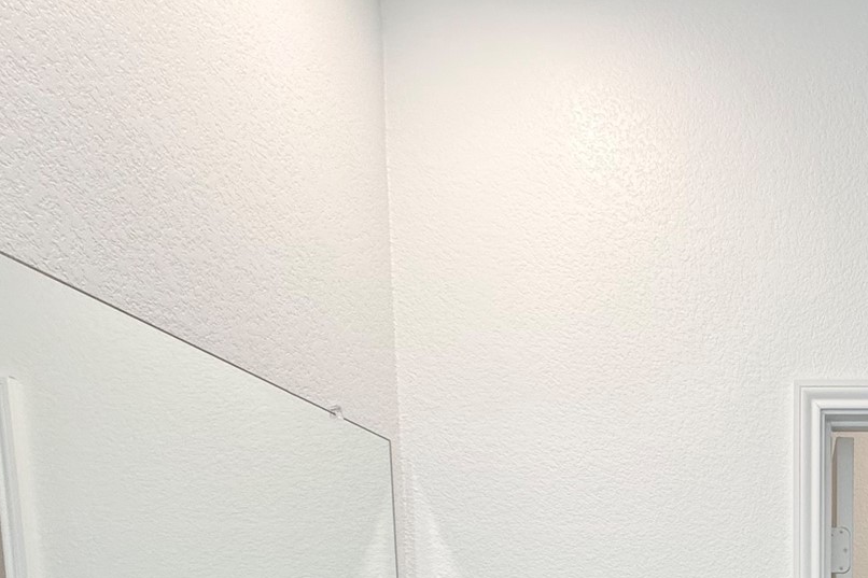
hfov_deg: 43.9
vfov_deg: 28.2
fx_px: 892
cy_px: 790
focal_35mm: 37
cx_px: 879
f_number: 2.2
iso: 125
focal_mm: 2.22
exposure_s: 1/120
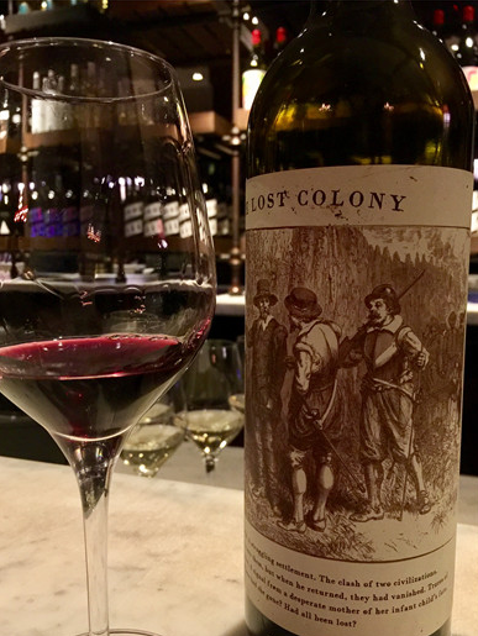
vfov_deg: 59.9
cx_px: 236
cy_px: 328
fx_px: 552
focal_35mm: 30
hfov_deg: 46.8
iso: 125
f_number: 2.2
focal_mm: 4.15
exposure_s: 1/15
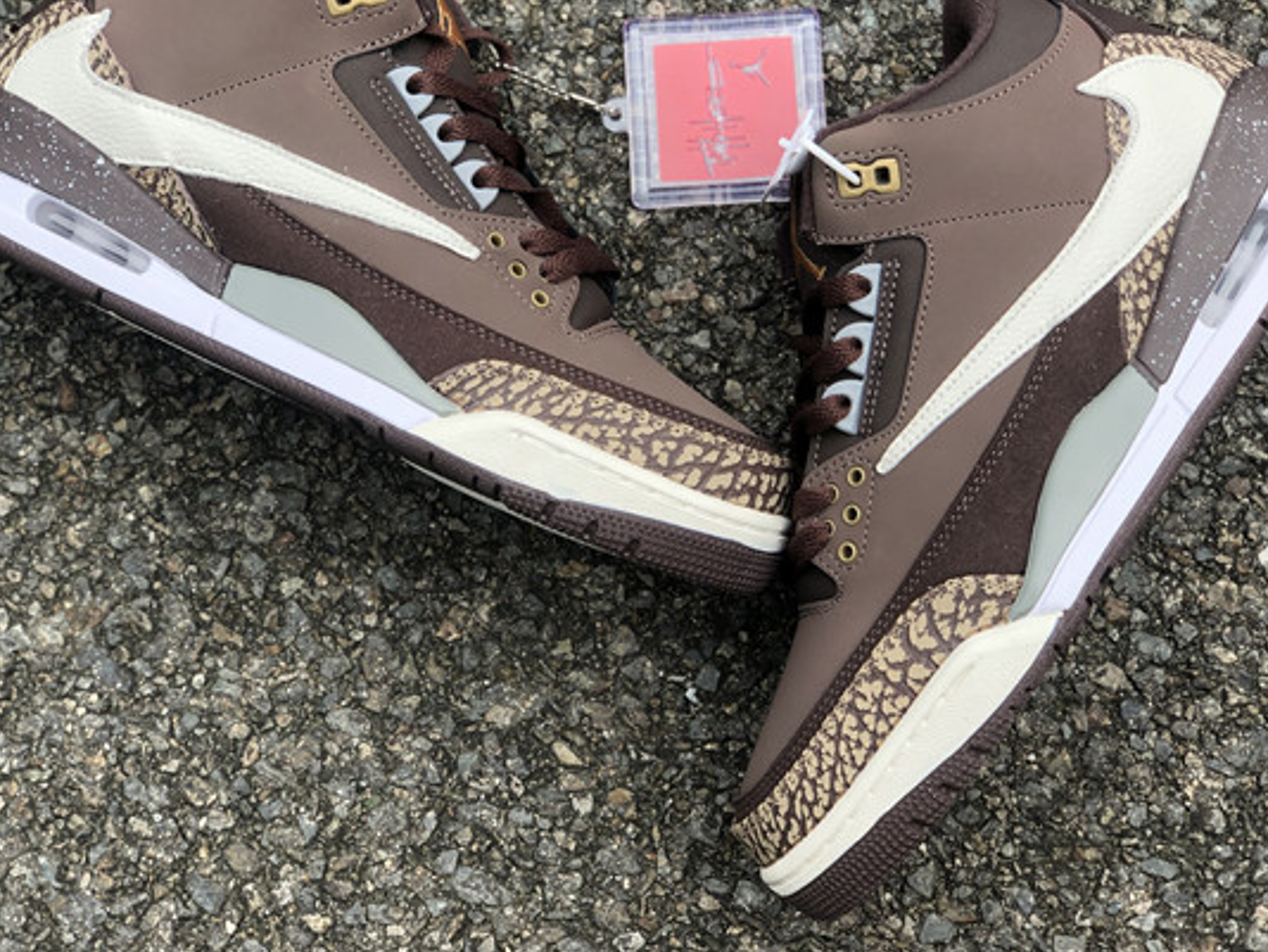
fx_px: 2639
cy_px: 350
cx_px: 629
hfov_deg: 27.0
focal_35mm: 72
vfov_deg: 20.4
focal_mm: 6
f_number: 2.4
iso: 16
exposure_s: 1/300
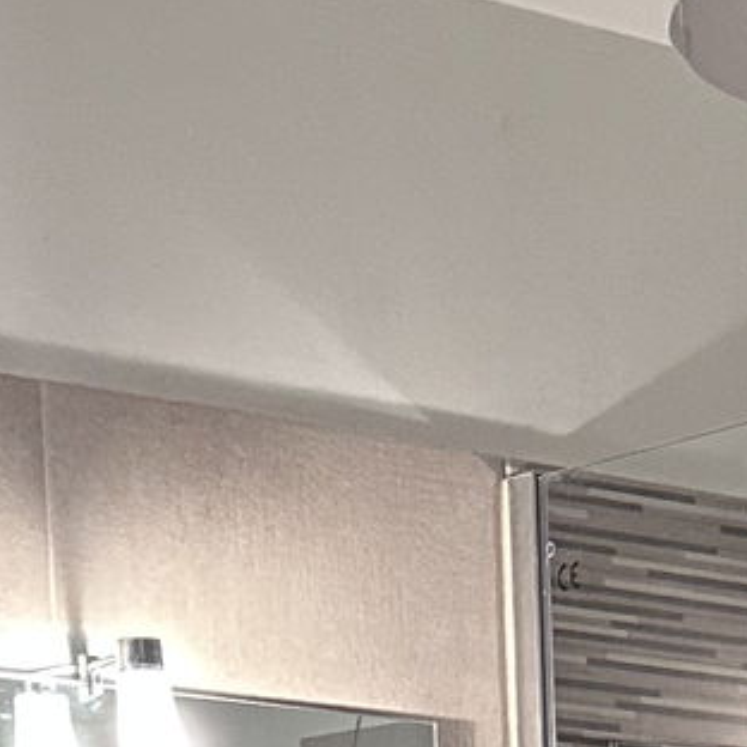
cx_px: 1008
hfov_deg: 11.7
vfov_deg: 10.1
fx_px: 3540
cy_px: 1929
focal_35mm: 145
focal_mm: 6.86
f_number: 1.78
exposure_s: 1/50
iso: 400
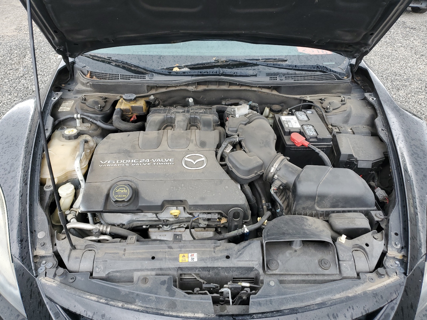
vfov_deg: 53.1
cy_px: 160
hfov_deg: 67.3
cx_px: 214
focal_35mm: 26
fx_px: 321
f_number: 1.5
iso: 56
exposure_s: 1/120
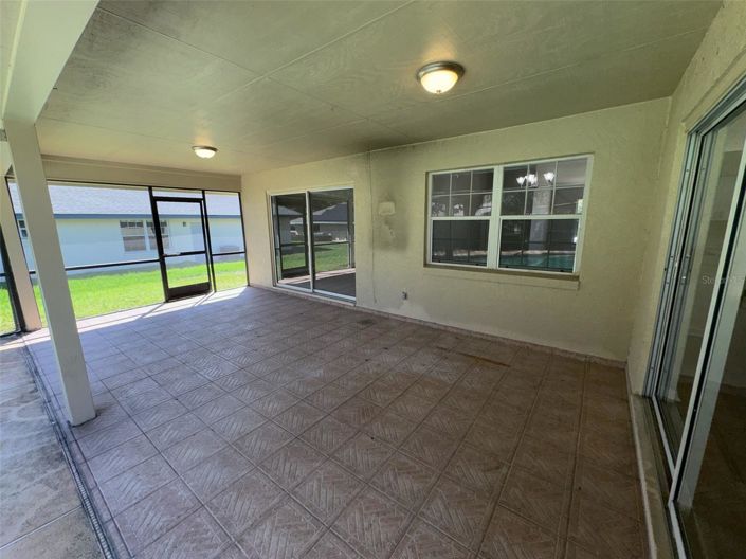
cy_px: 280
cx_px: 373
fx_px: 302
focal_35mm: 14
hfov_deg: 102.1
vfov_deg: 85.6
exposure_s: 1/284
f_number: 2.2
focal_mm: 2.22
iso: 32
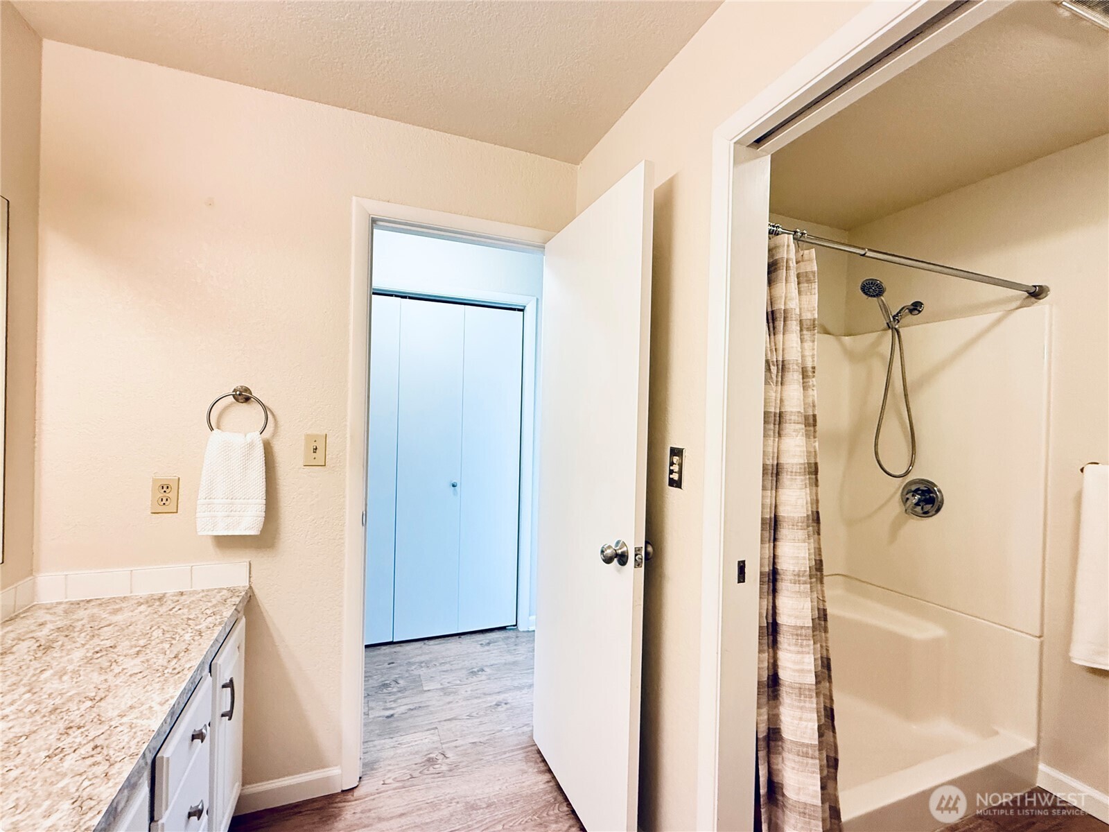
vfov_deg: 85.7
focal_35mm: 14
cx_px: 554
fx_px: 449
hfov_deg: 102.1
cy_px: 416
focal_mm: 2.22
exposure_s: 1/60
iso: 640
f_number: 2.2
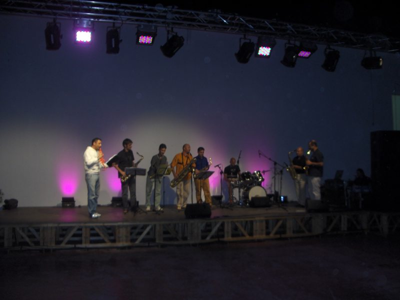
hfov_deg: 52.6
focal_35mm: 35
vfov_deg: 40.7
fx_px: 404
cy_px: 150
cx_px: 200
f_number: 2.6
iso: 100
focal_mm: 5.8
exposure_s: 1/60
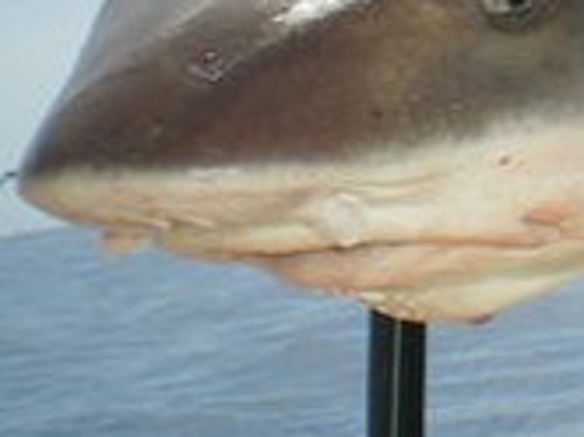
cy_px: -268
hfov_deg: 13.0
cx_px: 1077
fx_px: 2308
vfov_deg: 10.3
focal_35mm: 137
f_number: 4.6
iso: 50
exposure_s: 1/500
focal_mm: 6.3
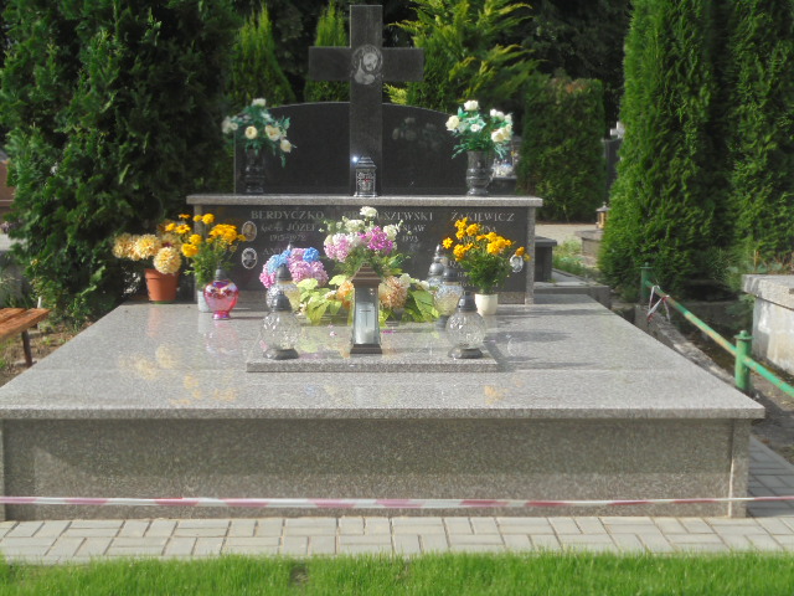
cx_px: 397
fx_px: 1124
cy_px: 298
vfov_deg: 29.7
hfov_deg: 38.9
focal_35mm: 49
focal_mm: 8.9
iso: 100
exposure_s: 1/400
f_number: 4.8
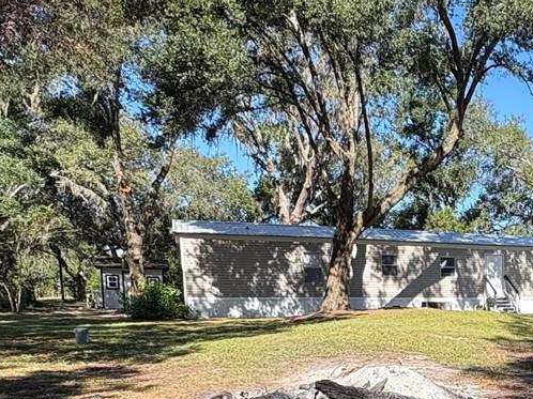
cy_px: 403
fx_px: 693
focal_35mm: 45
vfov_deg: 29.9
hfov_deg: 37.4
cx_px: 538
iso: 50
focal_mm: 2.22
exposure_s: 1/693
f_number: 2.2
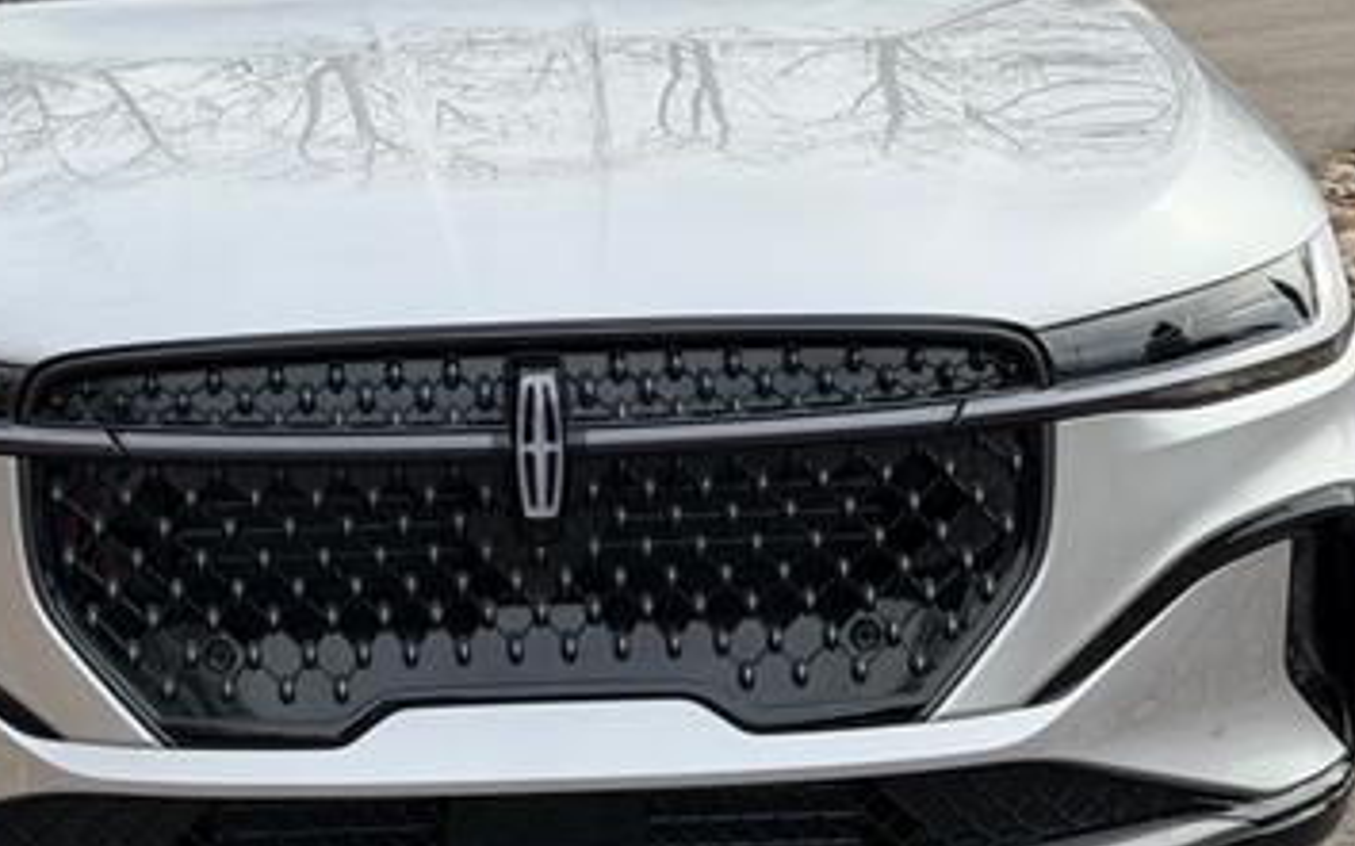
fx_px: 3396
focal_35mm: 92
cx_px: 375
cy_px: 394
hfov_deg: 22.4
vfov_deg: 14.2
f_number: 1.78
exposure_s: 1/2762
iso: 64
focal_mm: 6.76
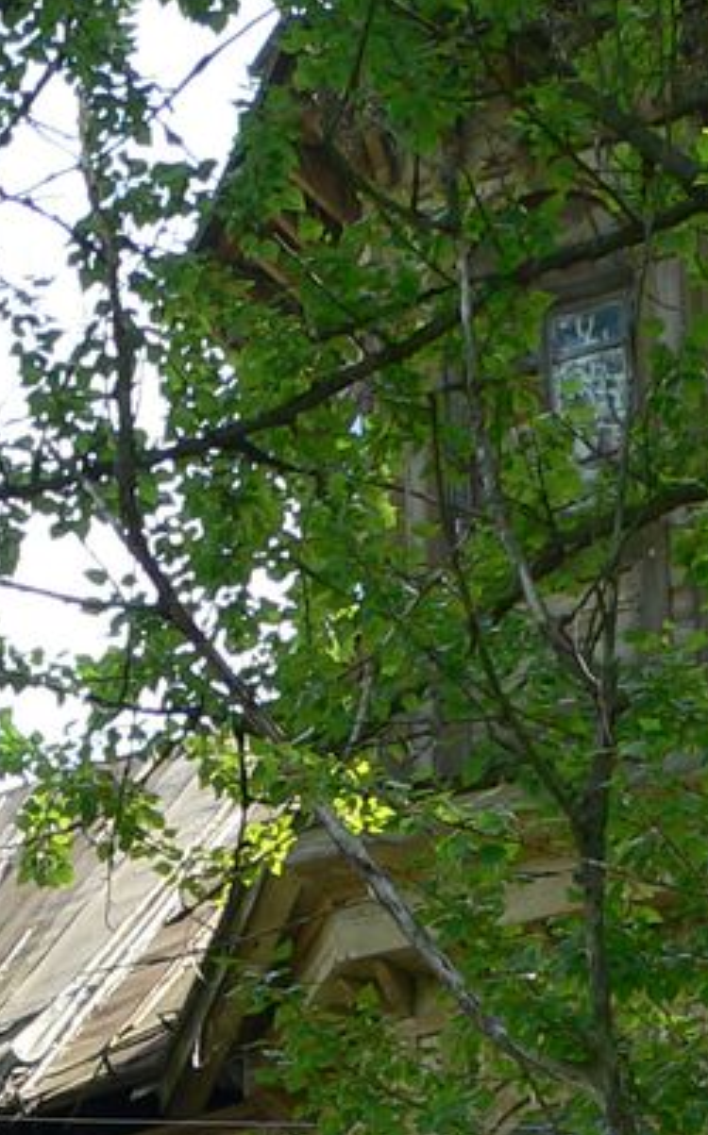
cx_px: -142
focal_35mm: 127
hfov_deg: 10.1
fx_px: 3928
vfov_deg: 15.6
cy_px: 1499
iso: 80
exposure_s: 1/100
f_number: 3.3
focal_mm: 6
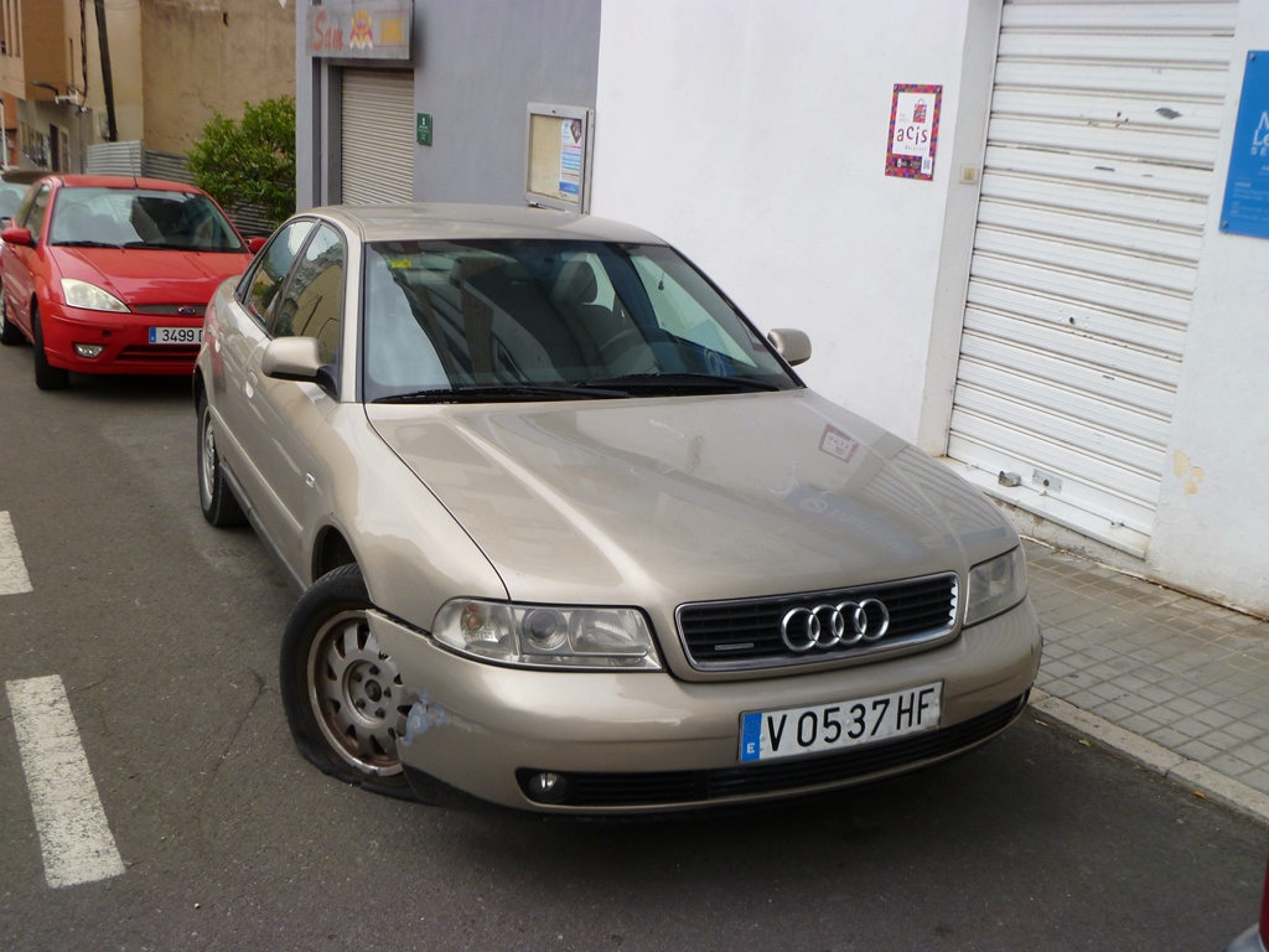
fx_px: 1173
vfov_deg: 44.2
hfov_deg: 56.8
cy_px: 476
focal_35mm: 32
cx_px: 634
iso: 80
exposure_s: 1/160
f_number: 3.5
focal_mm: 5.7
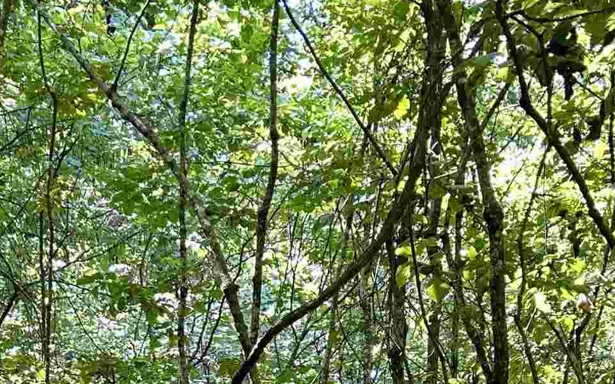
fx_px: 1475
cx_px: 261
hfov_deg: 23.5
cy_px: 657
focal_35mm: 88
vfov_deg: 13.5
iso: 64
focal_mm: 5.7
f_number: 1.5
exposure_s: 1/121
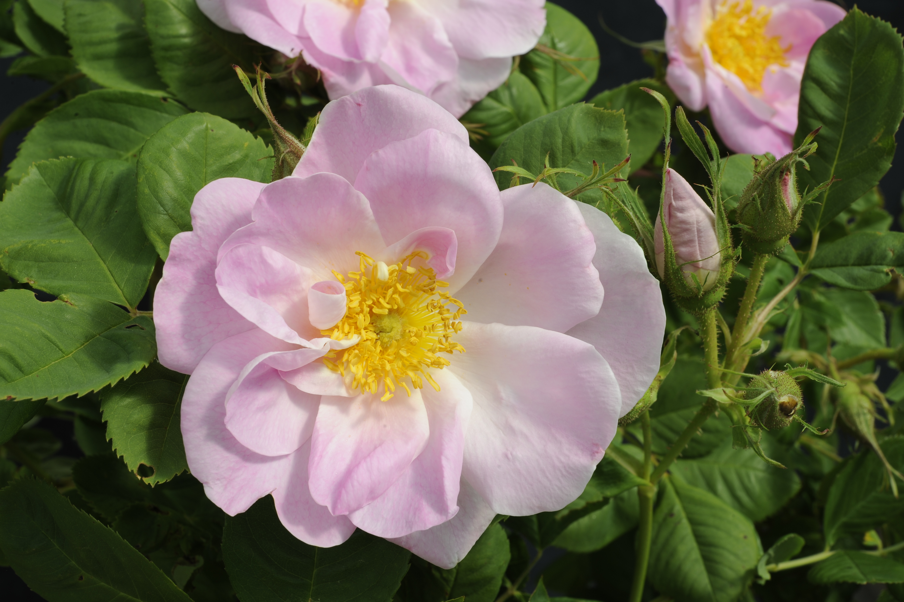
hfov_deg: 33.4
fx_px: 1506
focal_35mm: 60
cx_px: 452
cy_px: 301
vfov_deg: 22.6
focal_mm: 60
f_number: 18
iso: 200
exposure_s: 1/25
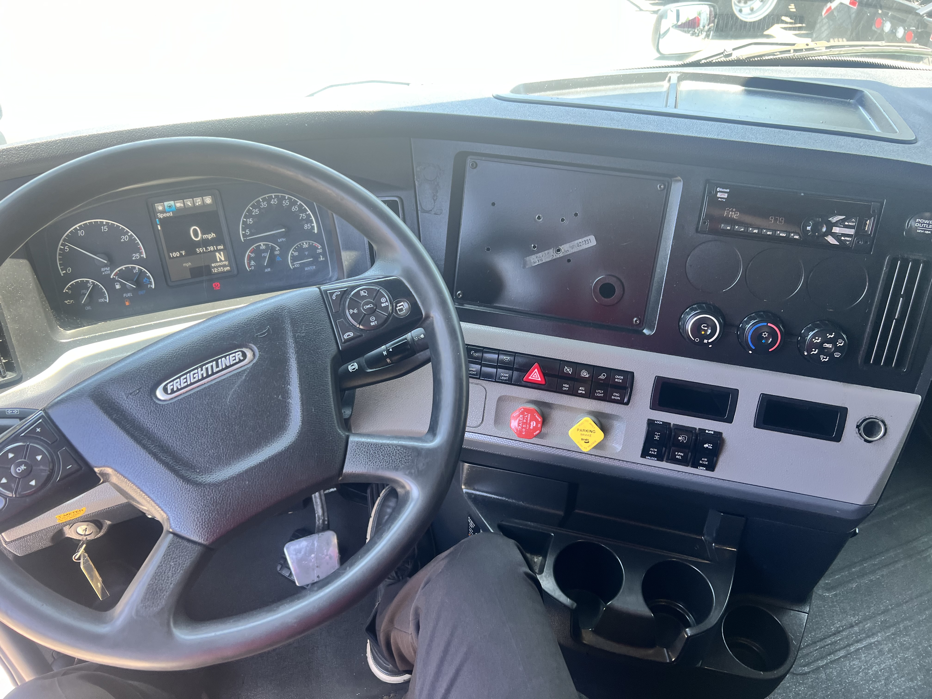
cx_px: 466
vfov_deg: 53.1
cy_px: 350
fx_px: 700
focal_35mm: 26
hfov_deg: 67.3
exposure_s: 1/121
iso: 80
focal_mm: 5.7
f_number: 1.5
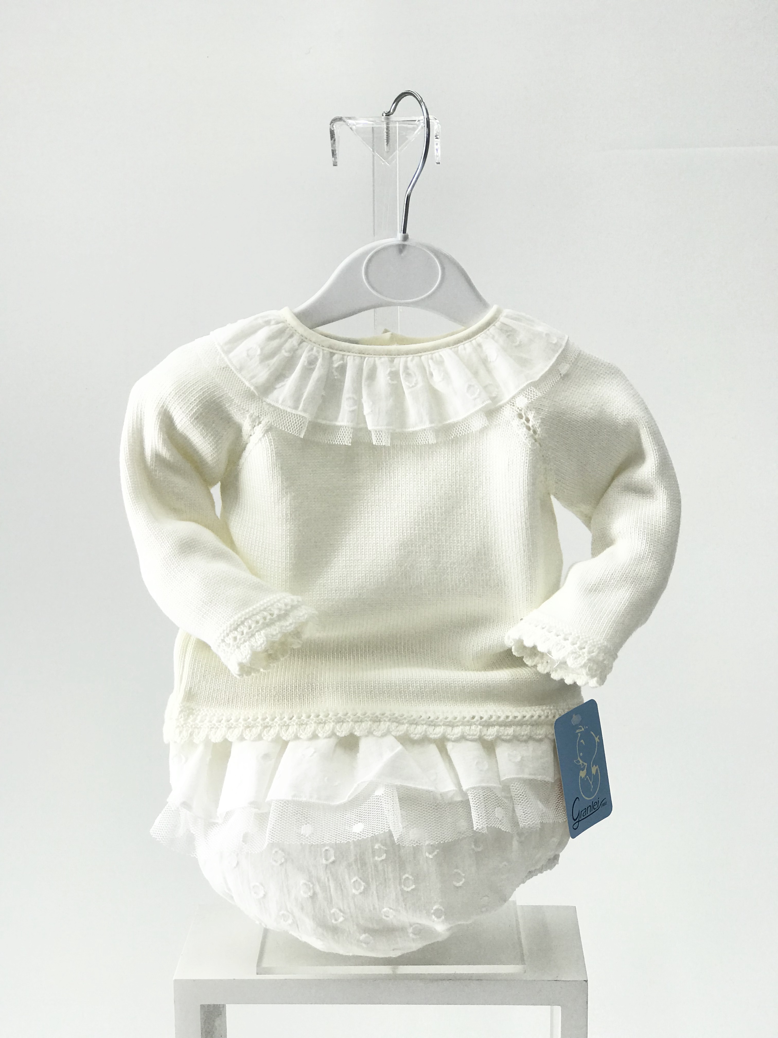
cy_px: 519
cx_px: 389
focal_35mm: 57
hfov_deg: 25.7
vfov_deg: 33.8
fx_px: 1708
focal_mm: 6.6
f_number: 2.8
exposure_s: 1/100
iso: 32
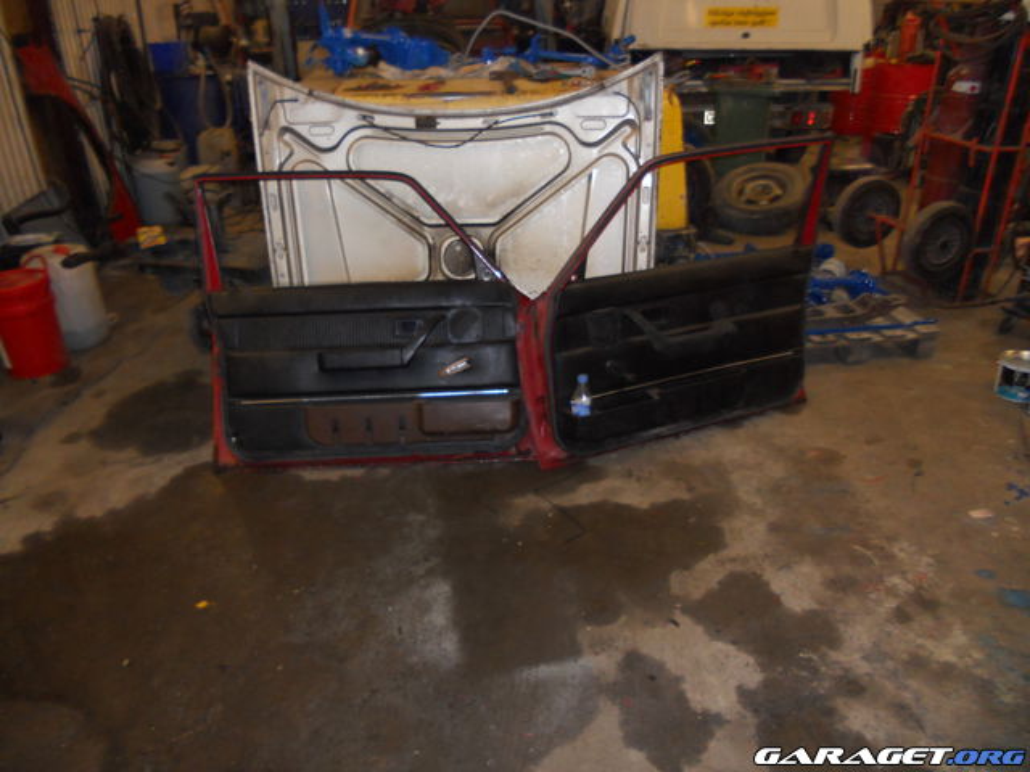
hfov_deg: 65.3
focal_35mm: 27
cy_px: 386
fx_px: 803
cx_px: 515
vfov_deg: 51.4
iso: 200
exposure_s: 1/25
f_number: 3.2
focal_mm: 4.9
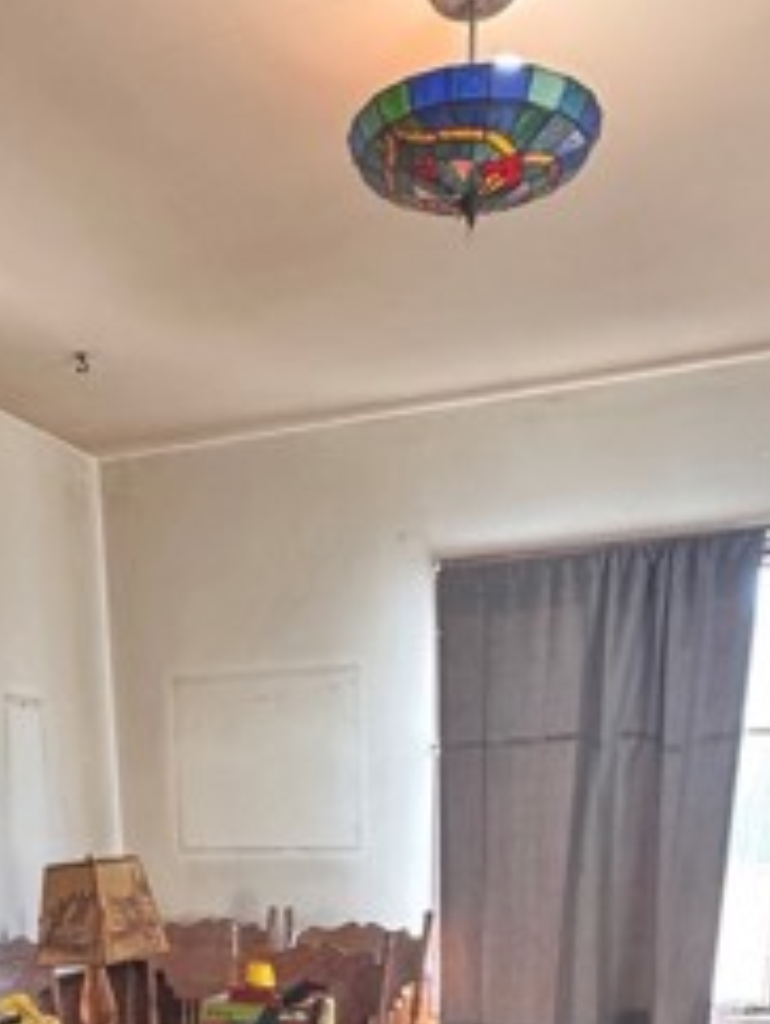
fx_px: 1095
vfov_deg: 41.1
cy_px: 1100
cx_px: 309
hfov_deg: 38.6
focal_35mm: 37
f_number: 2.2
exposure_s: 1/120
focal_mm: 2.22
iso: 320
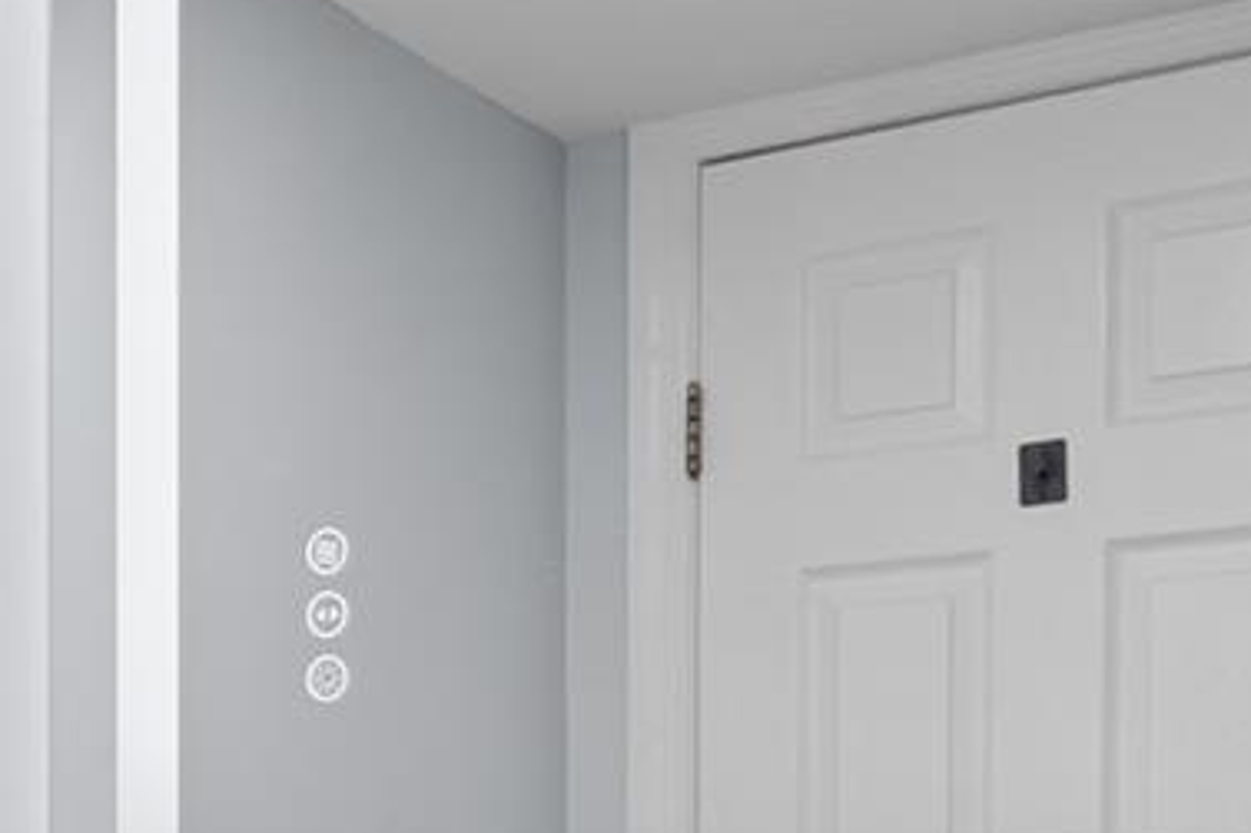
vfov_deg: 16.8
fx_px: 2640
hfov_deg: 25.6
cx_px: 53
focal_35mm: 76
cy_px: 1100
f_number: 8
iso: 250
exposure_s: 1/2
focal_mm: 14
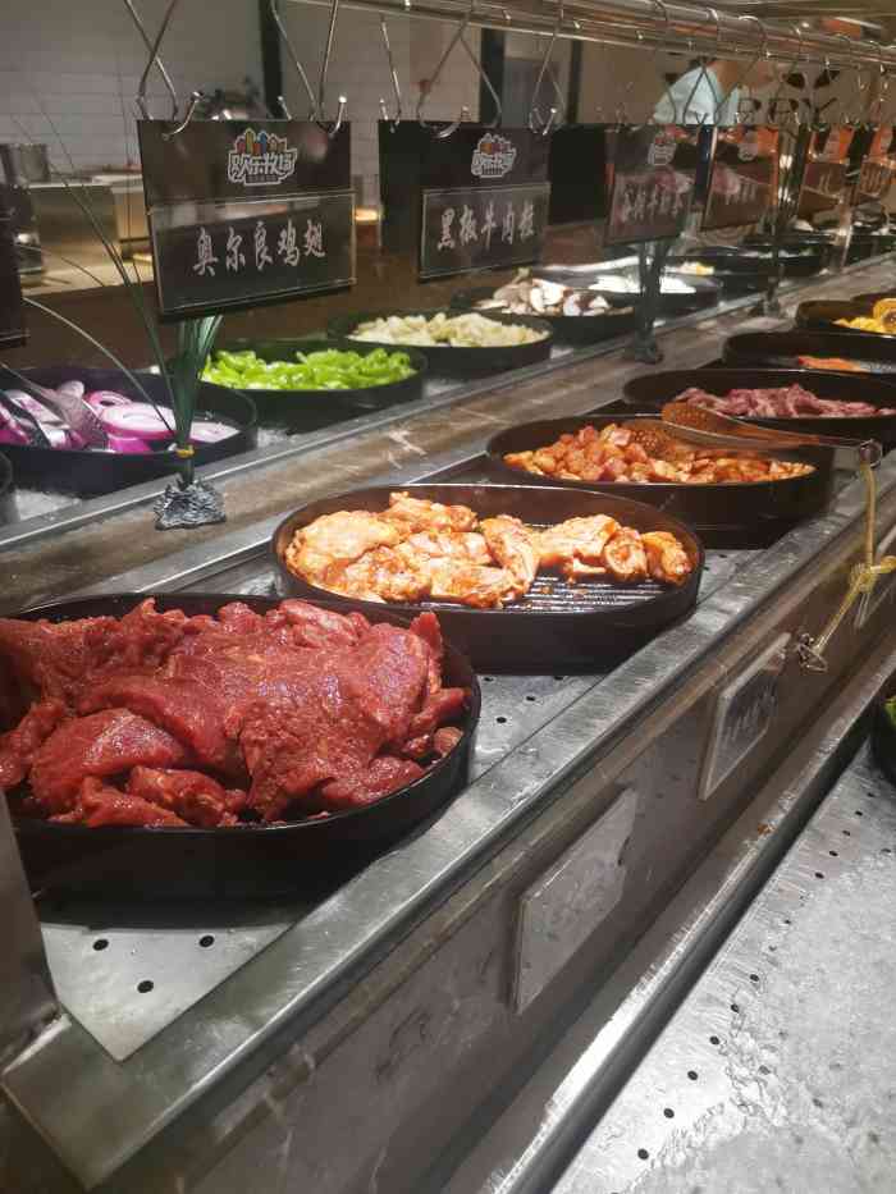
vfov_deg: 67.3
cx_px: 448
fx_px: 897
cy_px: 597
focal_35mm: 26
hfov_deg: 53.1
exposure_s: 1/100
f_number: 1.8
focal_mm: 4.75
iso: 250
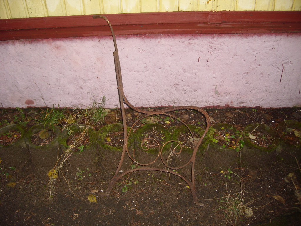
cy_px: 113
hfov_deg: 52.6
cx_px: 150
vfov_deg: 40.7
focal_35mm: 35
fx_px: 304
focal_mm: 5.8
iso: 50
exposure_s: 1/30
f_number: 2.8
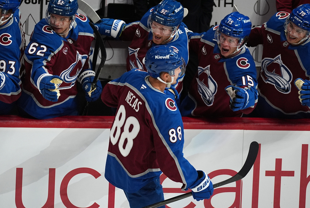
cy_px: 104
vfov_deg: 1.5
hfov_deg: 2.3
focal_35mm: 900
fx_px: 7758
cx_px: 155
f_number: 4
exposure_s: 1/2000
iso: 2500
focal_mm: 600
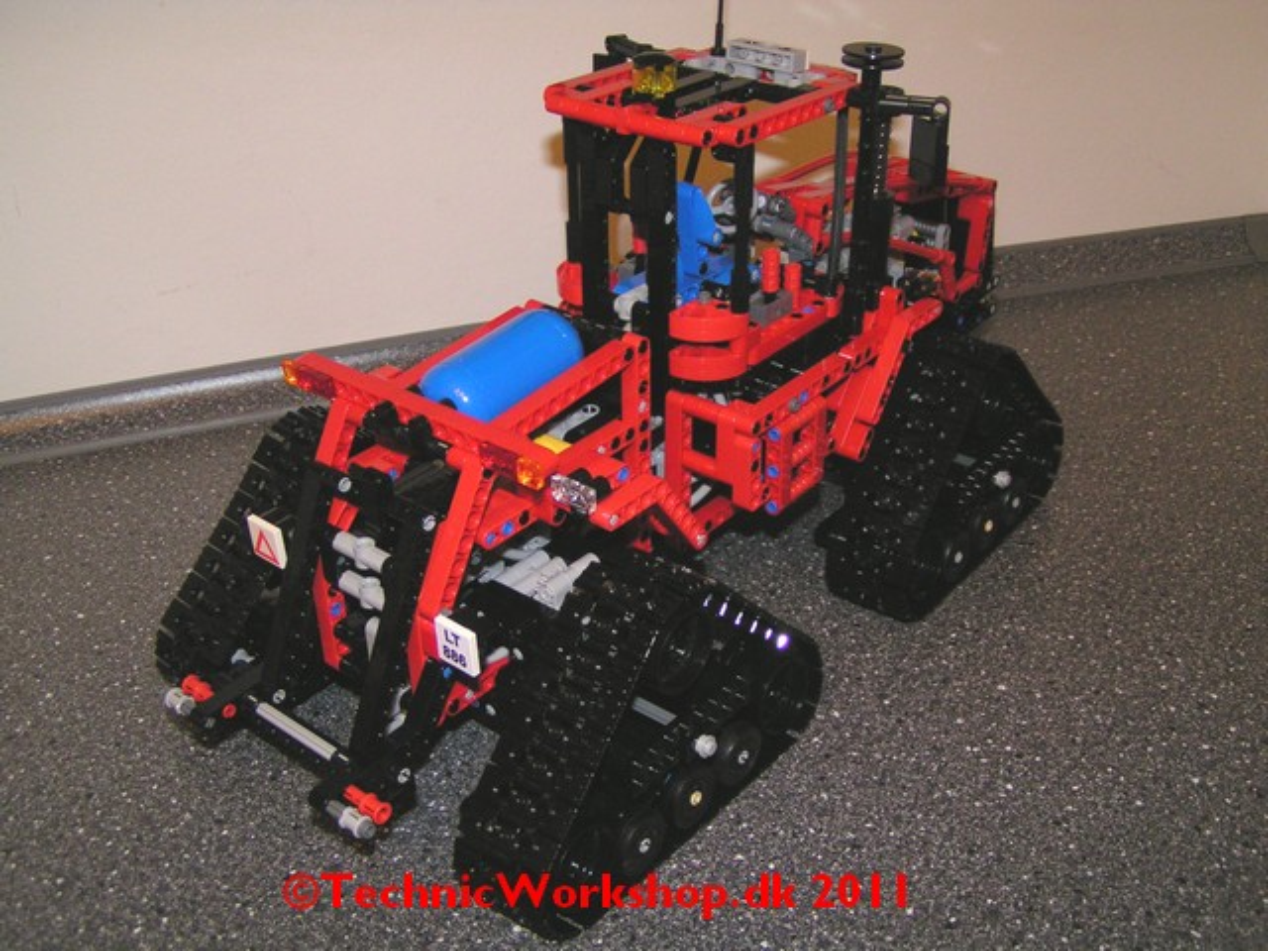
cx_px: 634
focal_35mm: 38
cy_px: 476
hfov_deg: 49.0
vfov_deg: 37.7
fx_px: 1392
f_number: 2.8
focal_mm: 5.8
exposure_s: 1/40
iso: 200
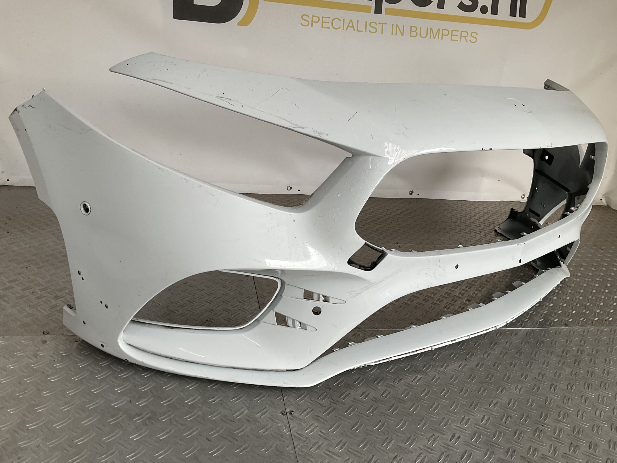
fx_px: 517
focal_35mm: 29
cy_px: 232
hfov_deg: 61.7
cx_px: 308
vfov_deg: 48.2
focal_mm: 3
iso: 25
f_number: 1.8
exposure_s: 1/100
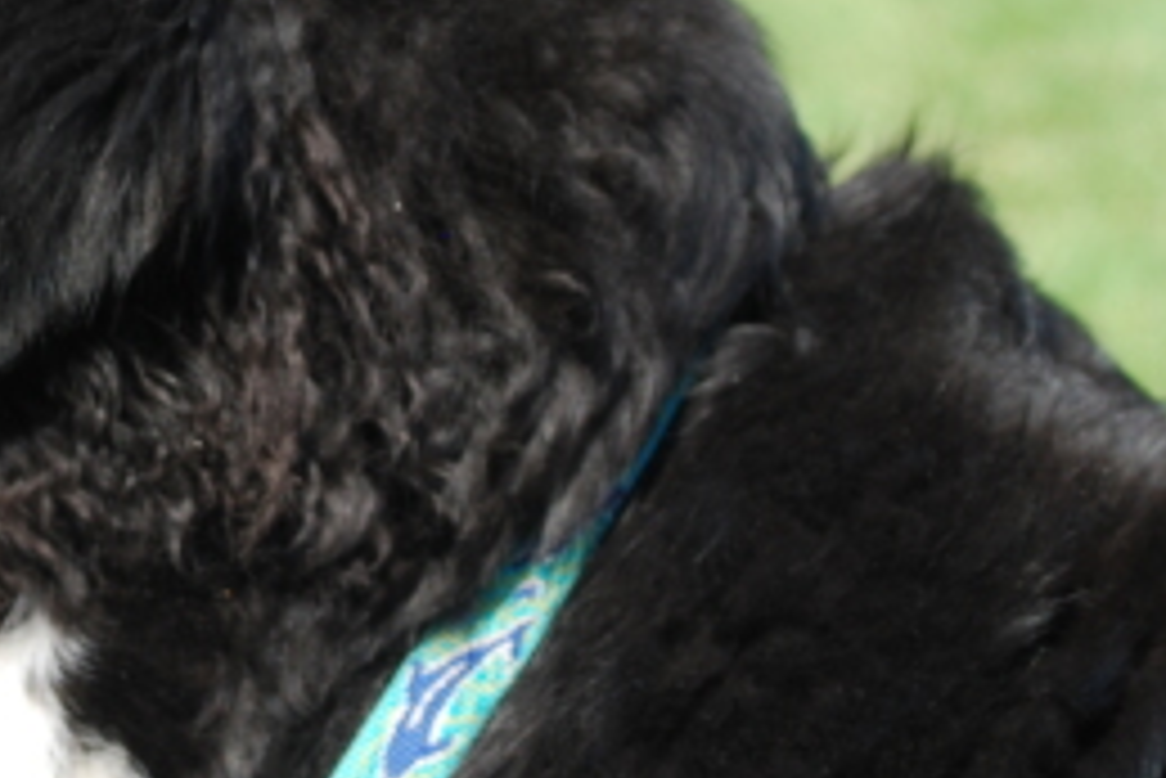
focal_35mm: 166
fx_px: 5379
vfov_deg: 8.3
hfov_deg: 12.1
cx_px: -160
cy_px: 121
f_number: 6.3
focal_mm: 40
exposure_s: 1/160
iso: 100
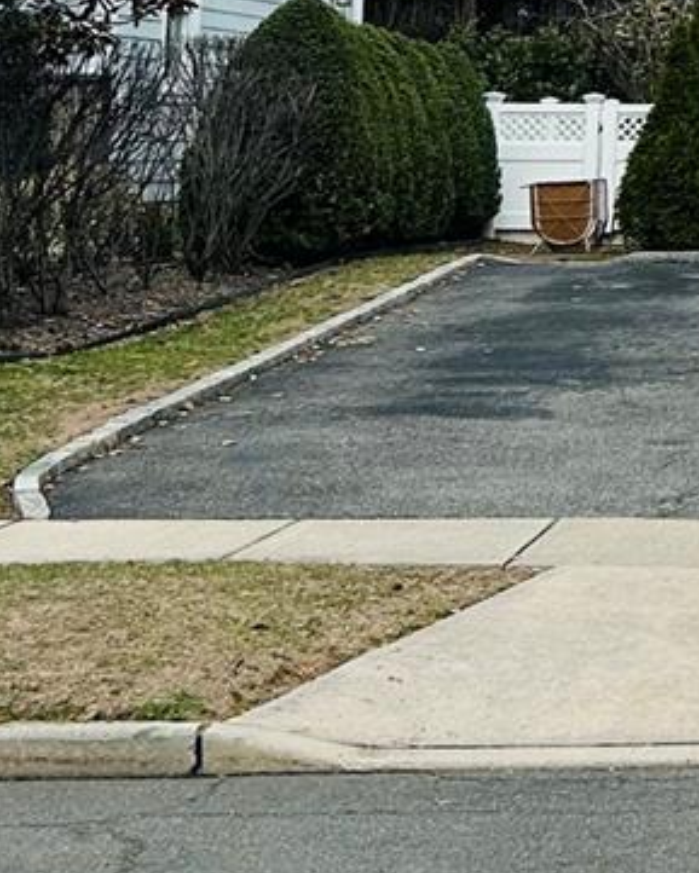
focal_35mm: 108
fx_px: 2792
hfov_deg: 12.6
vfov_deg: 17.0
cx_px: 1383
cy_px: -152
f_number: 1.5
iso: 50
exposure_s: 1/4630
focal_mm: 5.7
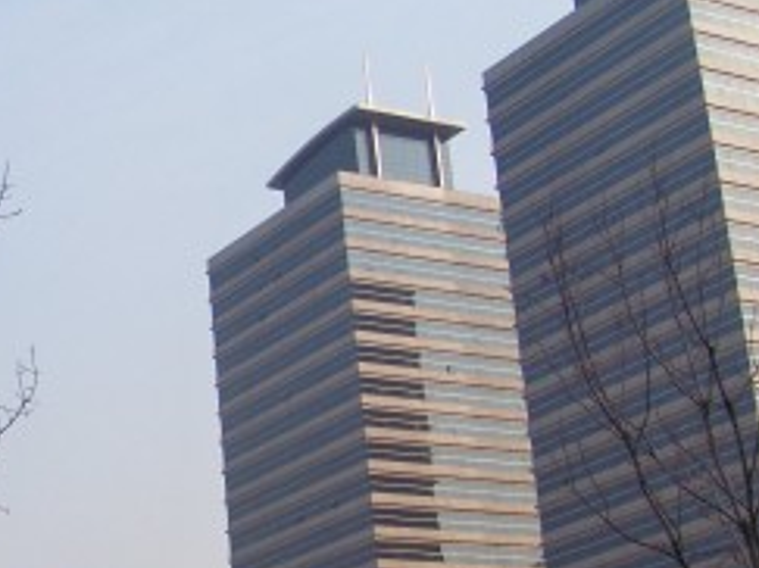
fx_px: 1994
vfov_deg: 16.2
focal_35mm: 91
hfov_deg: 20.9
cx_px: 6
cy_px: 401
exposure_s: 1/1000
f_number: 2.8
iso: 64
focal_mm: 5.85
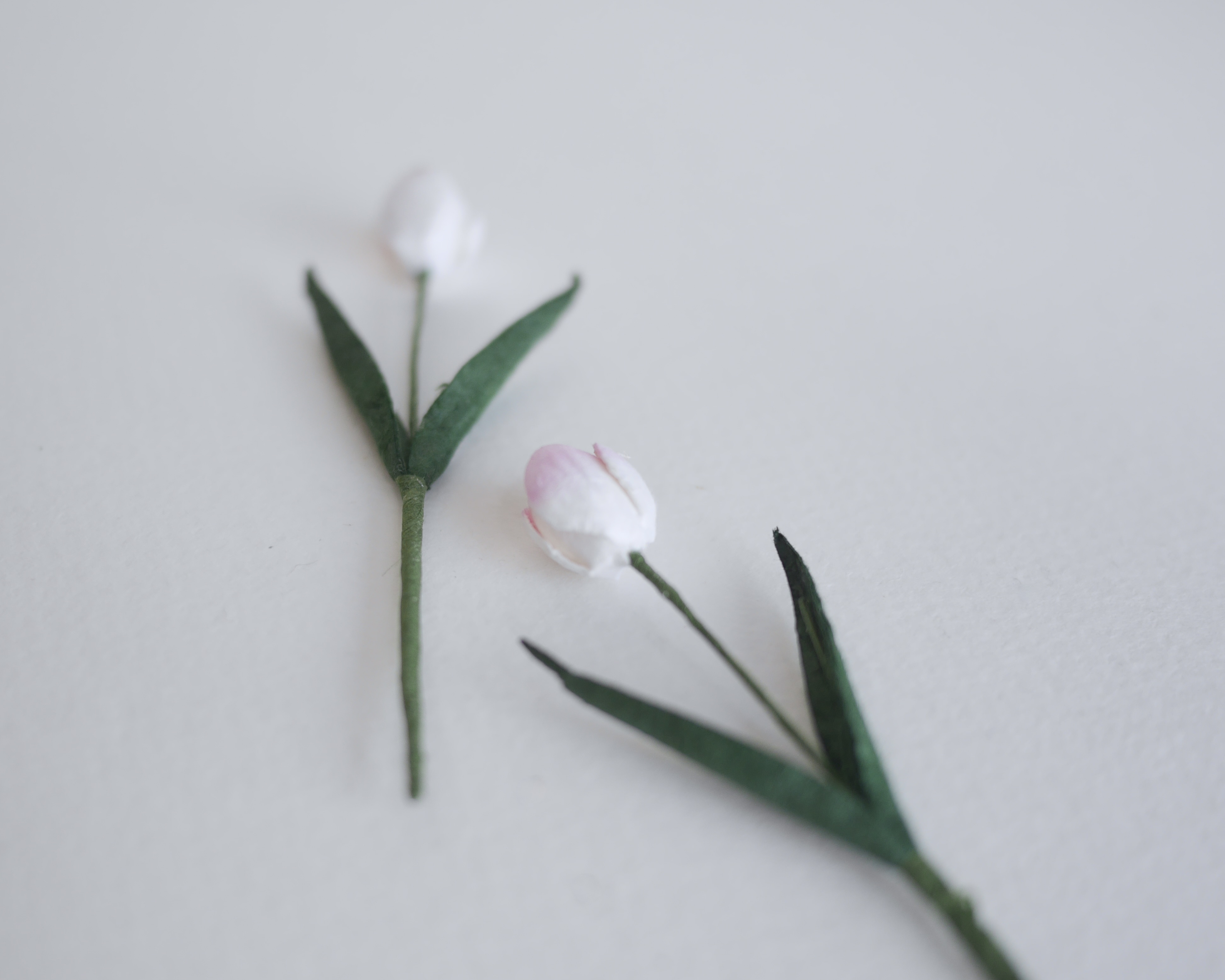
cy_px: 540
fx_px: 1668
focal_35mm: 46
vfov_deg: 32.7
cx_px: 541
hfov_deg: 40.3
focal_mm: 20
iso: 200
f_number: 2
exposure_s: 1/125
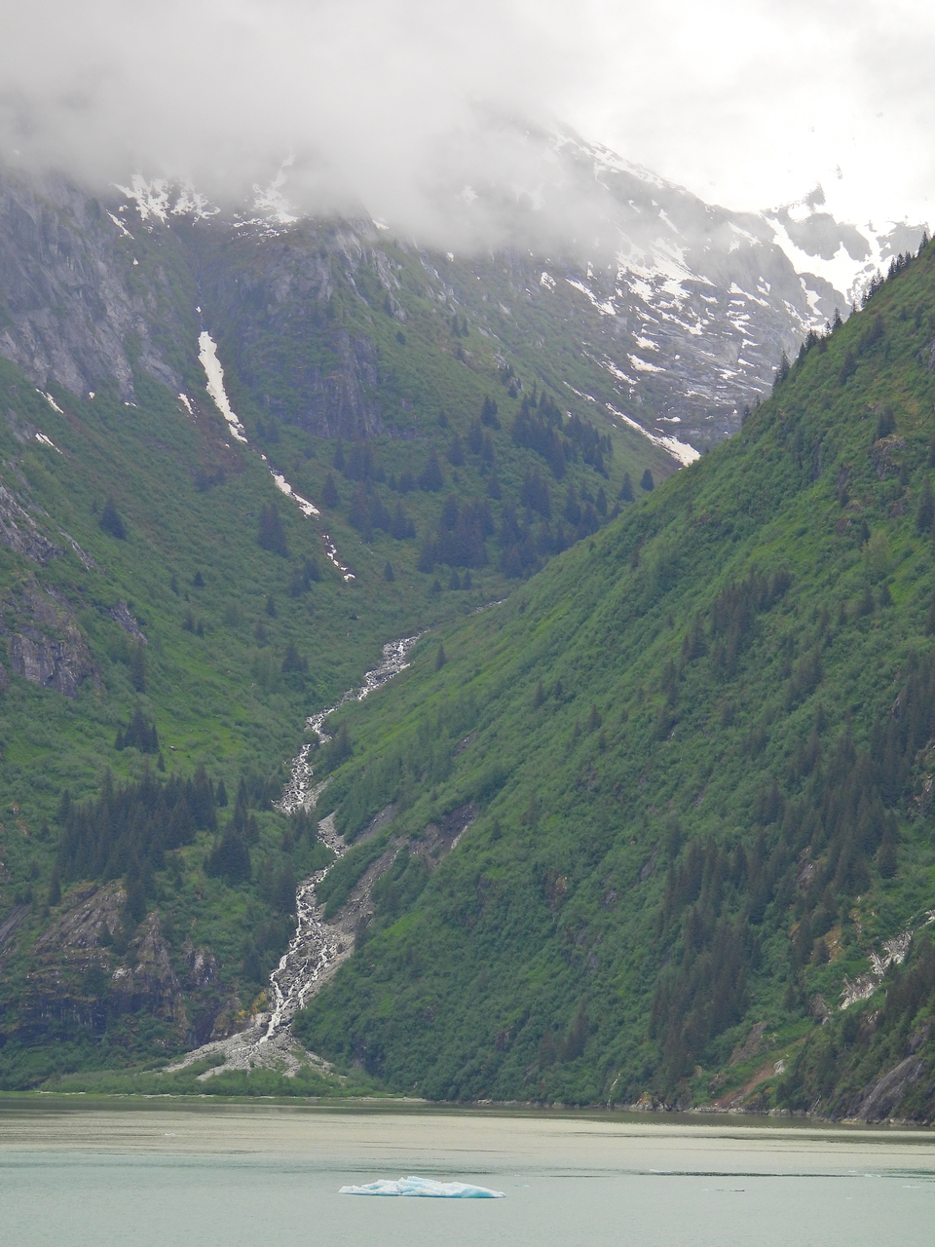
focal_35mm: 150
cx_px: 468
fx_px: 5402
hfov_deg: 9.9
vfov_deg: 13.2
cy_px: 624
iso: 100
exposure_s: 1/320
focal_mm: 26.8
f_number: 4.5
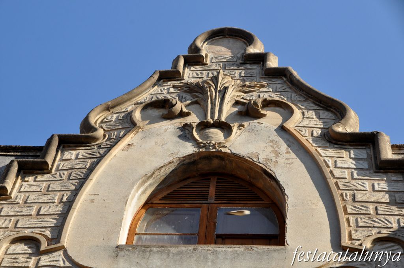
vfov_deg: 14.7
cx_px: 202
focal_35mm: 93
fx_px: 1042
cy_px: 134
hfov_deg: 21.9
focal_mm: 62
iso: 500
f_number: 10
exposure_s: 1/400
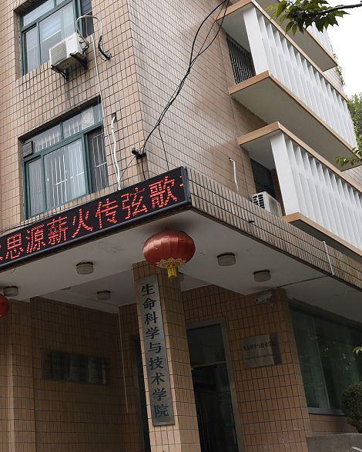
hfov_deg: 30.7
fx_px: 616
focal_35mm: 46
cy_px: 215
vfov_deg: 40.3
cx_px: 13
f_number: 4.5
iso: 500
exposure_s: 1/640
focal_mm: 24
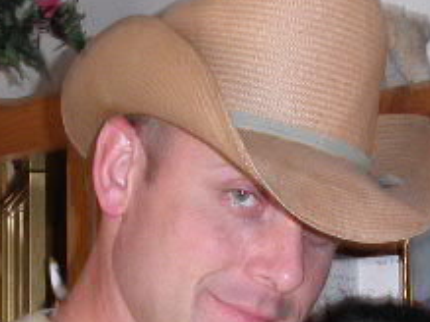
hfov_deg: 14.2
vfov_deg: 10.5
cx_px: 190
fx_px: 1726
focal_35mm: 139
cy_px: 402
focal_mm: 7.8
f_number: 2.8
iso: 100
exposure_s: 1/30
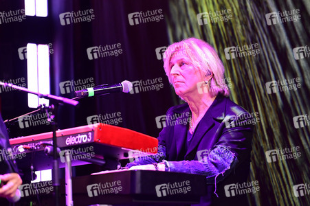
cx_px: 155
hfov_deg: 11.8
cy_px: 103
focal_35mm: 175
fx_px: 1506
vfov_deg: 7.8
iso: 3200
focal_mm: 175
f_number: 2.8
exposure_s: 1/320
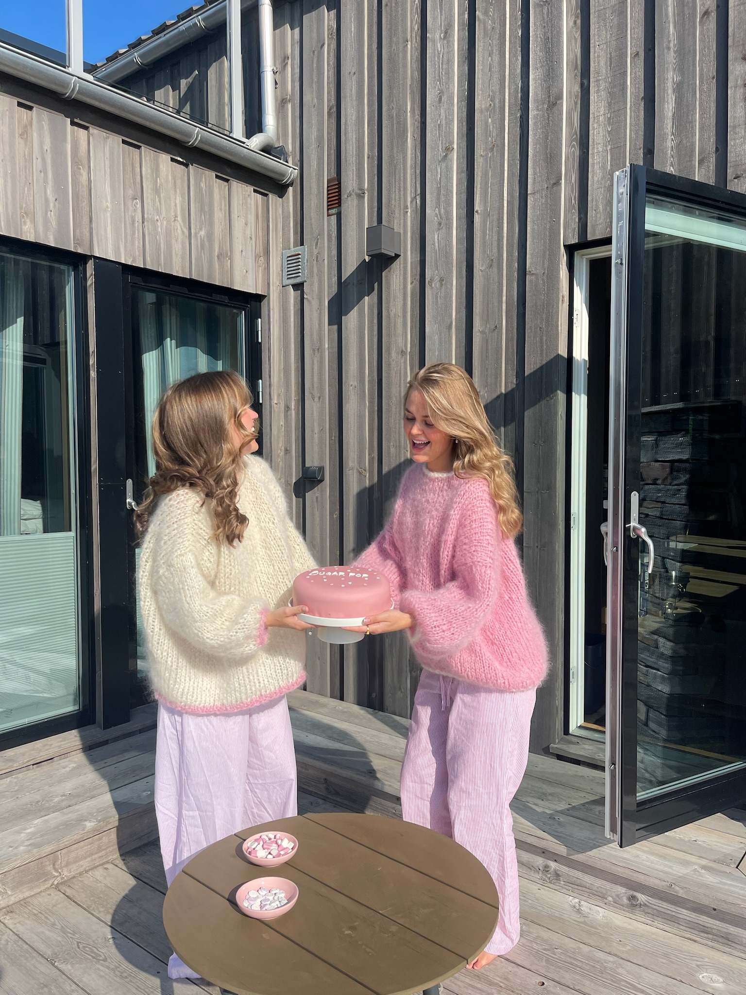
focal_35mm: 25
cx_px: 373
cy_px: 498
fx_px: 718
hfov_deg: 54.9
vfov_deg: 69.4
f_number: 1.6
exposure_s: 1/3922
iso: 32
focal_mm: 5.1
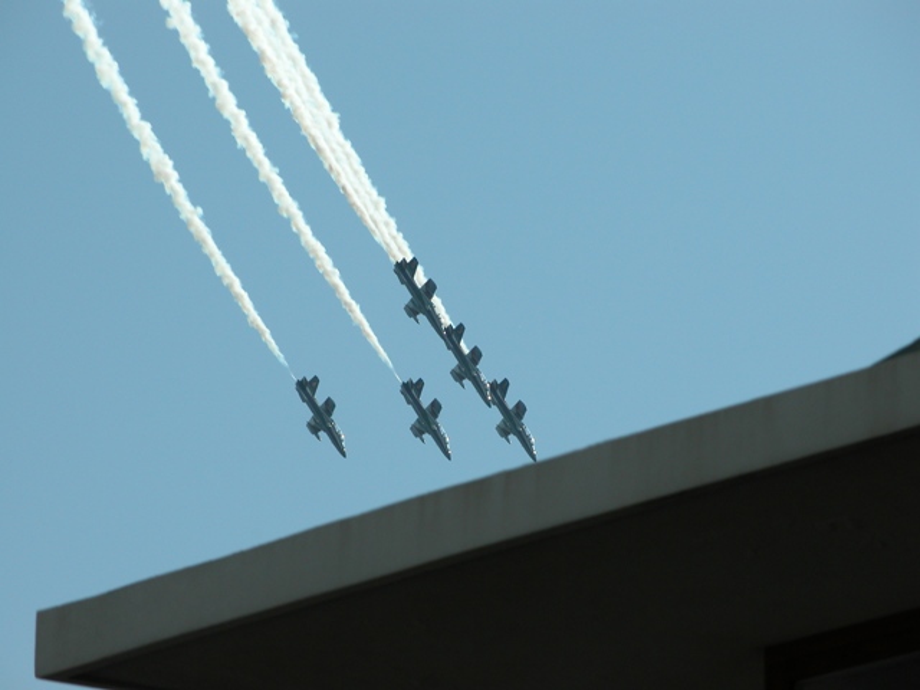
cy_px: 345
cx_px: 460
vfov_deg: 5.3
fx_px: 7442
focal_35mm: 280
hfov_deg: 7.1
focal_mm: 71.2
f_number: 6.6
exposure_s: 1/478
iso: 100
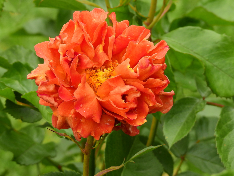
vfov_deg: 3.4
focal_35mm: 443
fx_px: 2994
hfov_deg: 4.5
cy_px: 84
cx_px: 90
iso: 100
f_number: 5
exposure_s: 1/320
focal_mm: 62.5
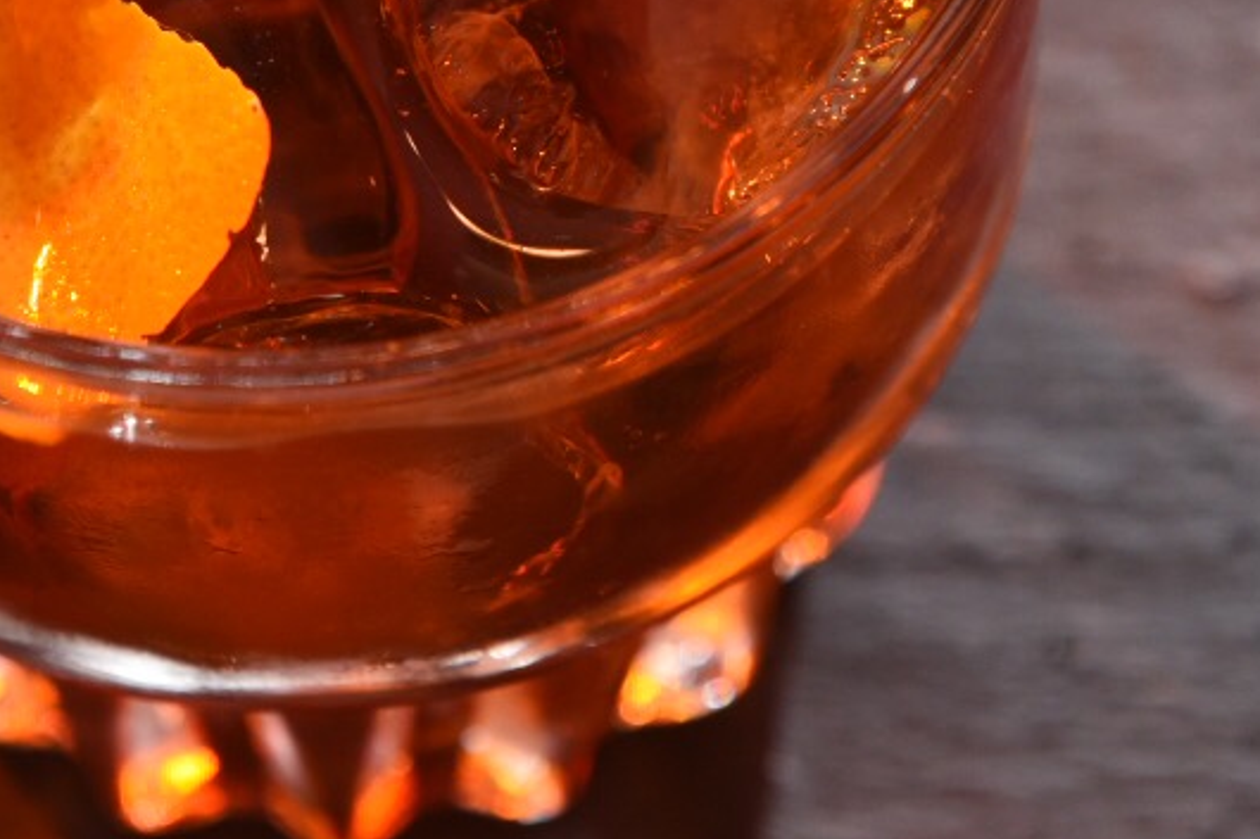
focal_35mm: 214
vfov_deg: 6.4
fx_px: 7487
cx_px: 475
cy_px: -100
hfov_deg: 9.6
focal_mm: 70
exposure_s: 1/160
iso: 800
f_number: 4.5
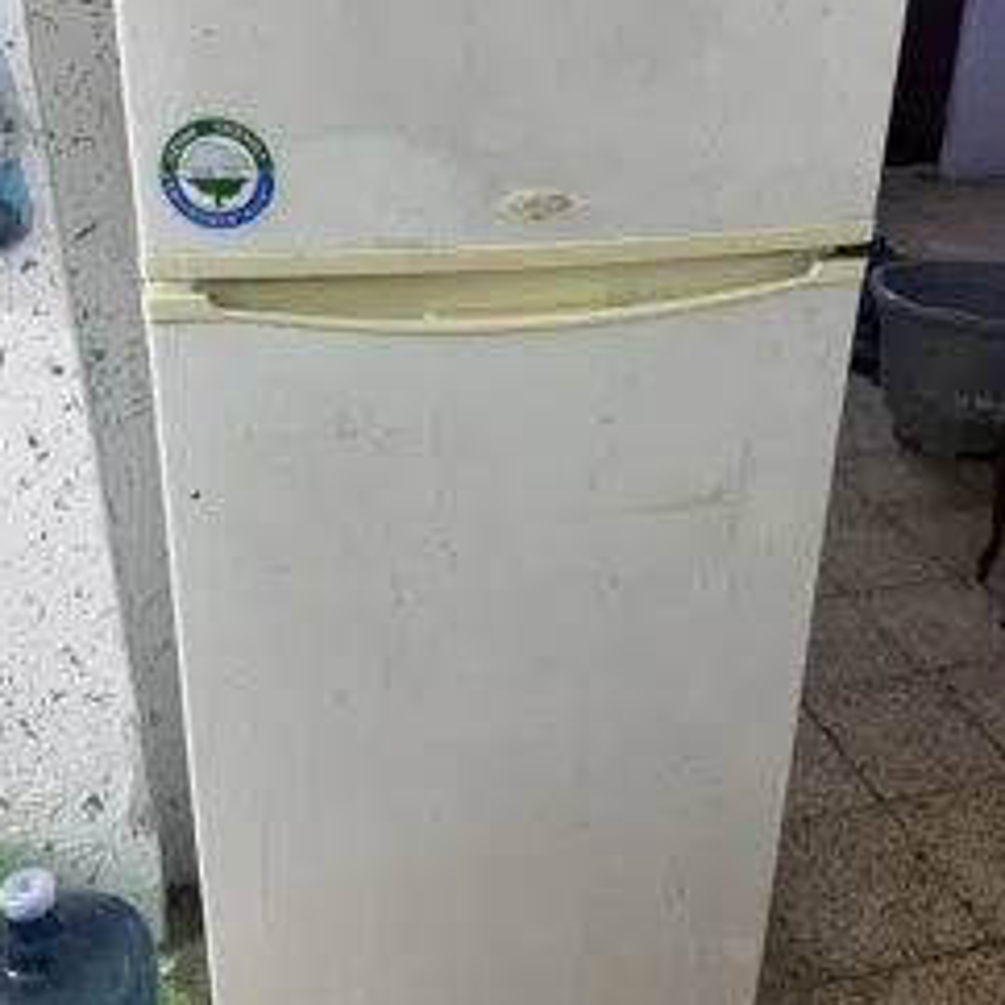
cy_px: 390
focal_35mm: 35
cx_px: 482
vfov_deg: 46.9
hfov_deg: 47.2
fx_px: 1150
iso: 200
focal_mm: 6.76
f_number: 1.78
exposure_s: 1/121
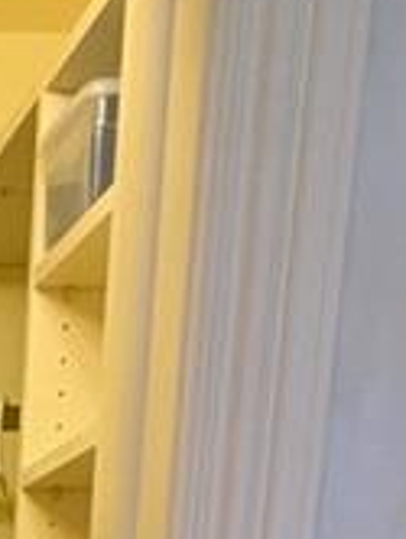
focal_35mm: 101
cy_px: 1224
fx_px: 1575
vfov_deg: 14.3
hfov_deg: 13.2
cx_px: -323
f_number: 2.2
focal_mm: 1.83
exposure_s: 1/120
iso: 203
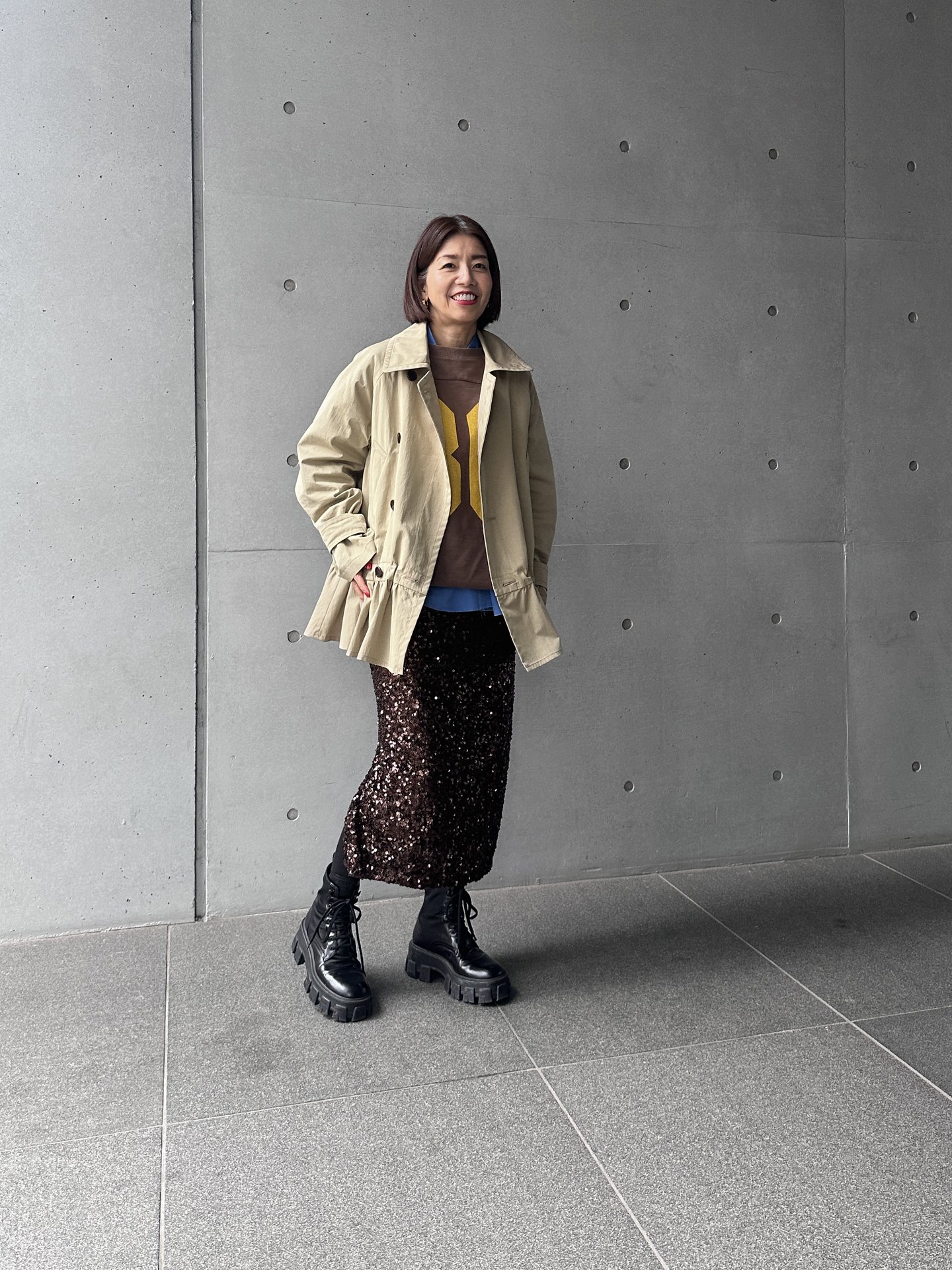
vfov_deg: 71.6
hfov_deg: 56.8
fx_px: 880
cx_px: 476
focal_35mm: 24
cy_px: 635
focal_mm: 6.86
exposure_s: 1/121
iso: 200
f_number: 1.78
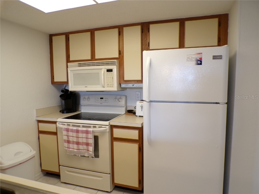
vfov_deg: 56.8
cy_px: 97
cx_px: 130
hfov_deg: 71.6
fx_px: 180
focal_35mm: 24
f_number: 3
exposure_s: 1/34
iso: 200
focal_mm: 4.3
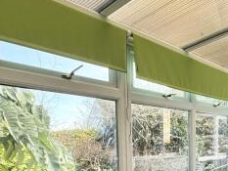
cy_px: 165
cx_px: 183
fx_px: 231
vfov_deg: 37.1
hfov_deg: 49.4
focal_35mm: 35
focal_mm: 2.22
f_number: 2.2
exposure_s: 1/99
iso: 50
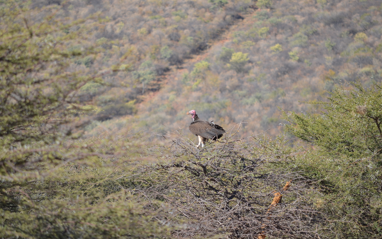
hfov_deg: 4.6
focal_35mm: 459
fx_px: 4778
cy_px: 124
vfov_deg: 2.9
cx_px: 191
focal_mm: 300
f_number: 6.3
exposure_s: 1/640
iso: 200
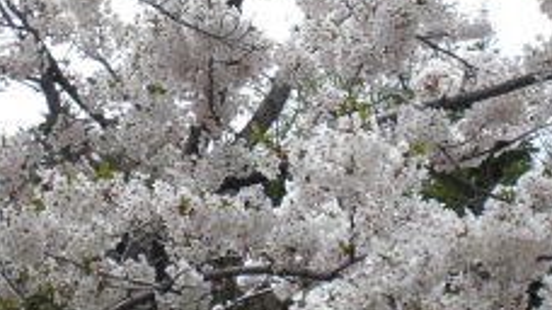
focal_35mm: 116
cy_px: 274
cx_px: 172
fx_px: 1697
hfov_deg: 18.4
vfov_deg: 10.4
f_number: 5.6
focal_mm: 6.3
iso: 64
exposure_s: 1/250
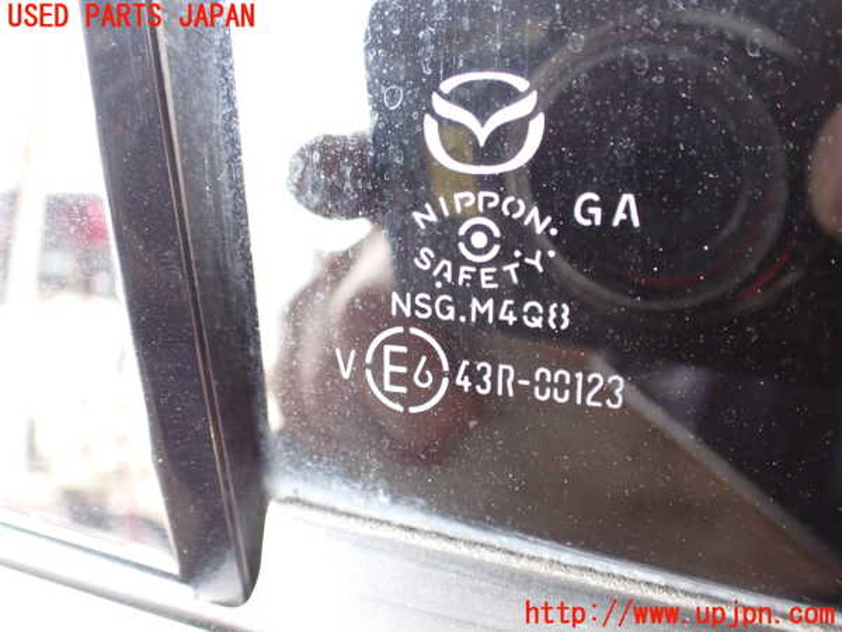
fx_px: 730
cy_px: 316
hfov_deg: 60.0
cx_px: 421
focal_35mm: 30
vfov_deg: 46.8
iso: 800
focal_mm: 5.4
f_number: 2.3
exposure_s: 1/100
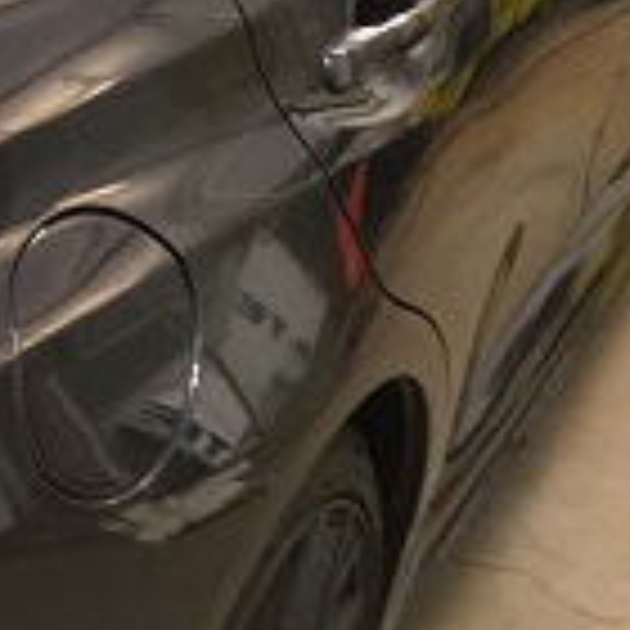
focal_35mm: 84
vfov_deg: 20.0
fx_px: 1730
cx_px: -306
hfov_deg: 18.4
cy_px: -16
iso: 200
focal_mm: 4.15
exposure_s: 1/30
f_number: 2.2
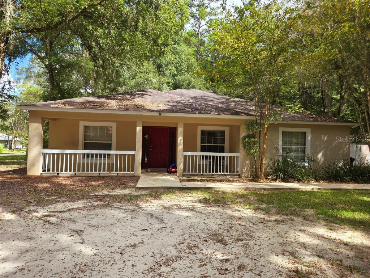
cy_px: 139
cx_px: 185
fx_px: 246
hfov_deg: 73.9
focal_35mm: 23
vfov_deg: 58.9
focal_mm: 5.4
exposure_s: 1/1667
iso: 80
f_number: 1.8
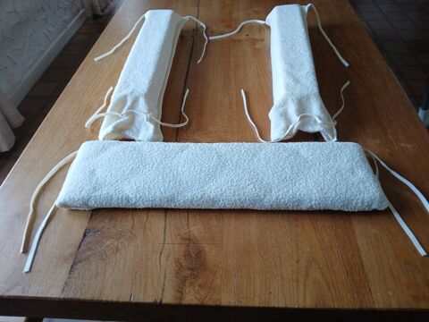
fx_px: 322
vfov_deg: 53.1
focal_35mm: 26
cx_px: 214
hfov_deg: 67.3
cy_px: 161
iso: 125
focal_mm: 3.98
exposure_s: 1/50
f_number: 1.8
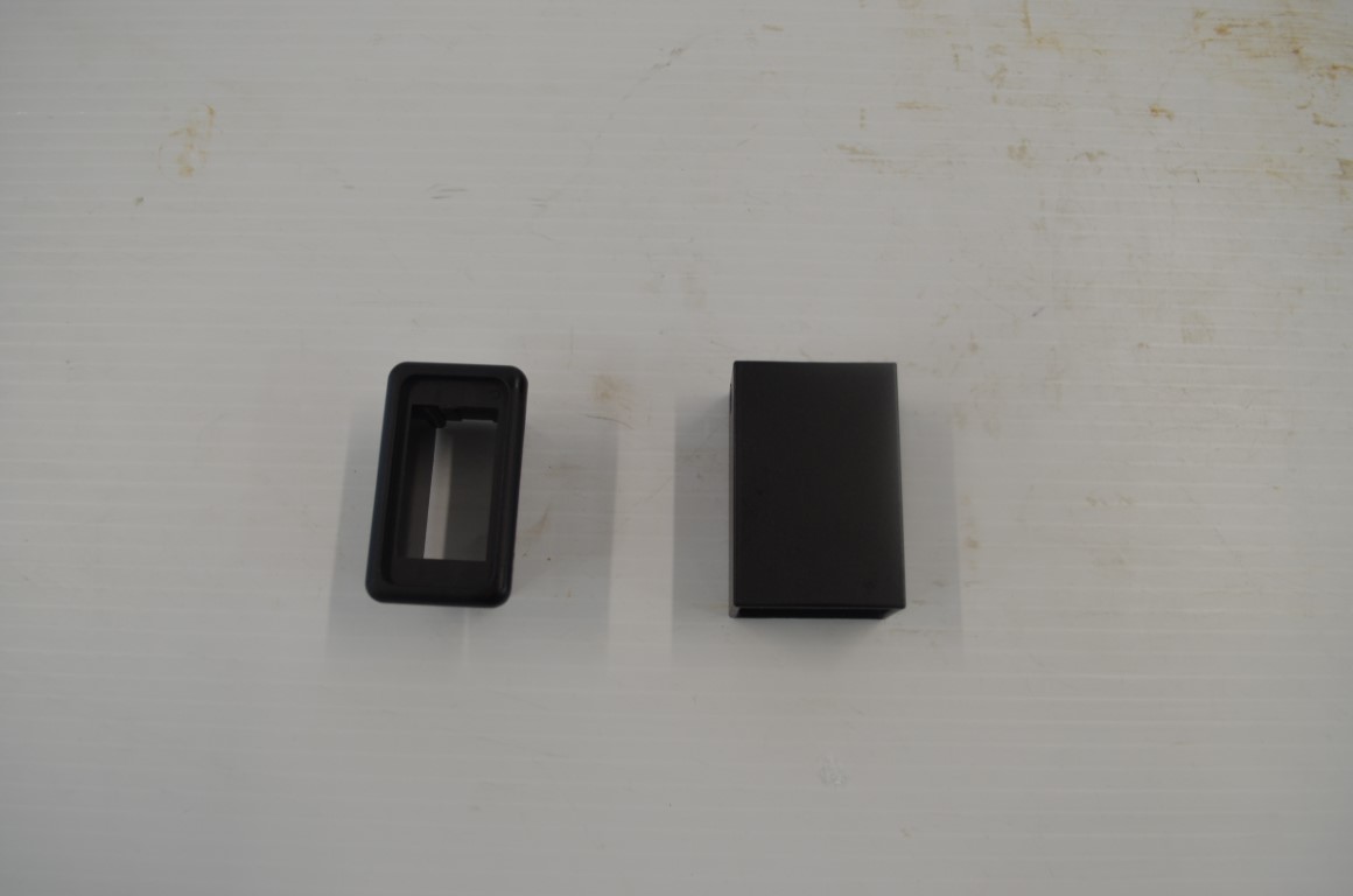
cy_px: 448
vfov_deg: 43.4
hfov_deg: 62.0
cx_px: 676
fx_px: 1125
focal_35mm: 30
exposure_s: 1/125
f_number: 5.6
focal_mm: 20
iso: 400
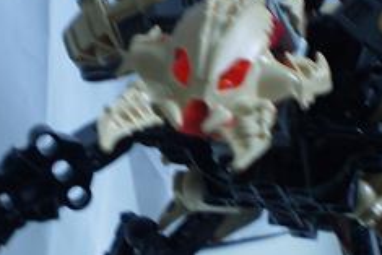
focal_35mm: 104
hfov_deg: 19.6
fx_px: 1104
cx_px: 145
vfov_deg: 13.2
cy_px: 167
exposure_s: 1/4
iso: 125
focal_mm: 6.3
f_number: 3.1
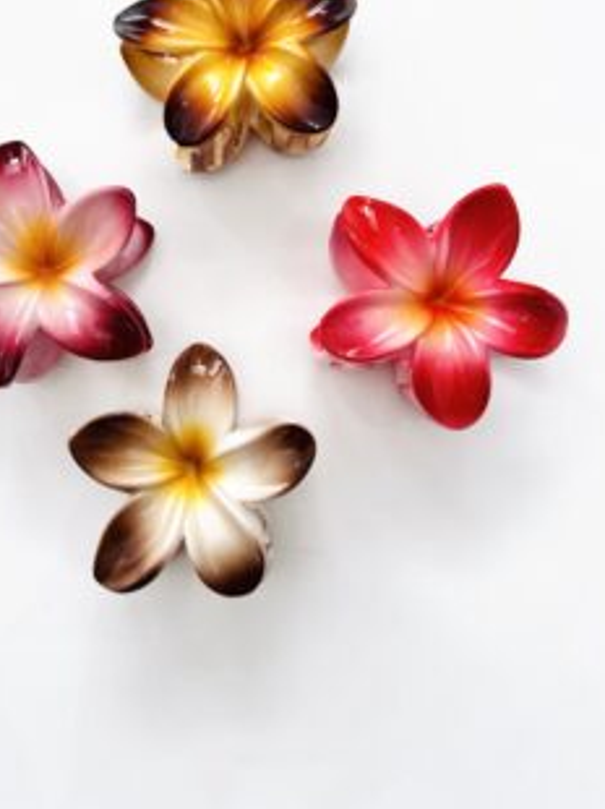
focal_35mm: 31
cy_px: 311
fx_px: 723
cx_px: 240
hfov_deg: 45.1
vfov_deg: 57.8
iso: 64
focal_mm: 6.76
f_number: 1.78
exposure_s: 1/120
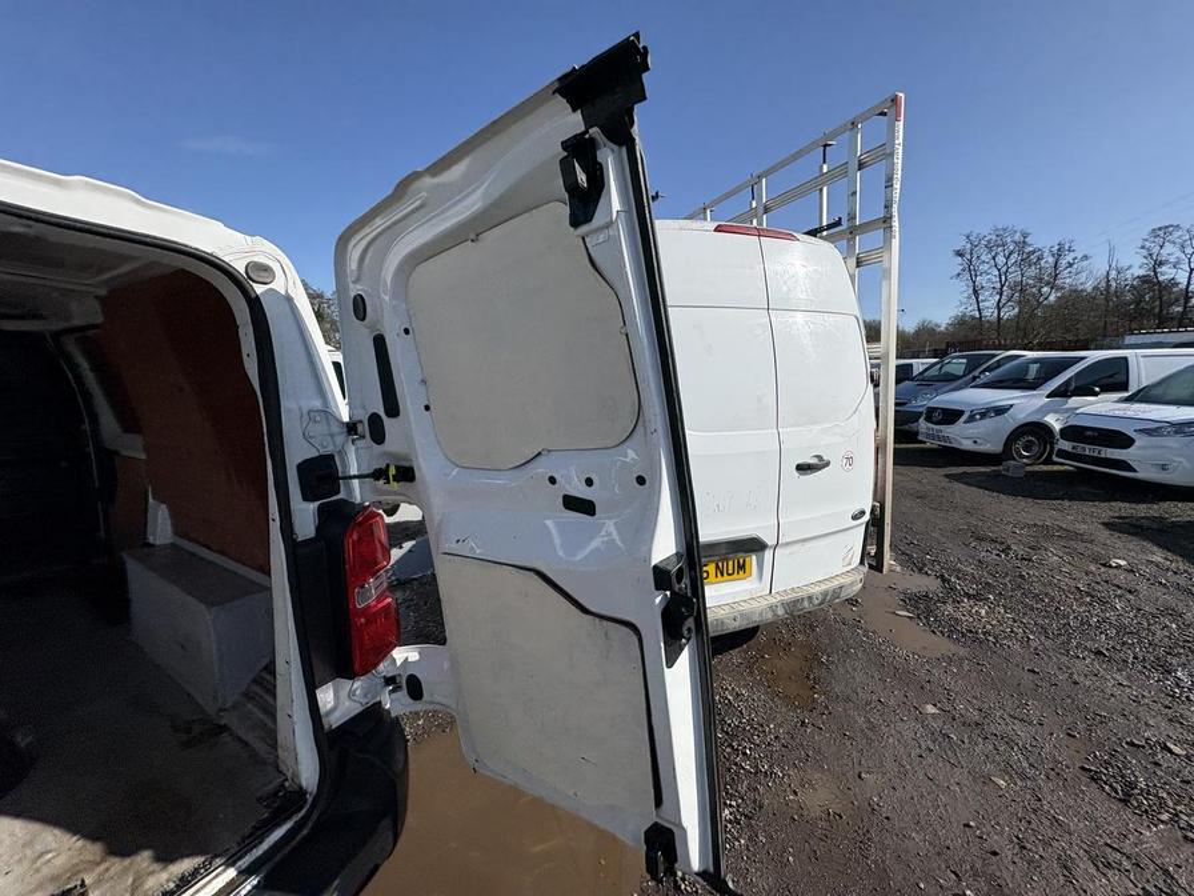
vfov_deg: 85.7
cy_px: 448
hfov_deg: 102.1
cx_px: 597
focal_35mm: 14
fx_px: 483
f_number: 2.2
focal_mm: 2.22
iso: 50
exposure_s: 1/3717
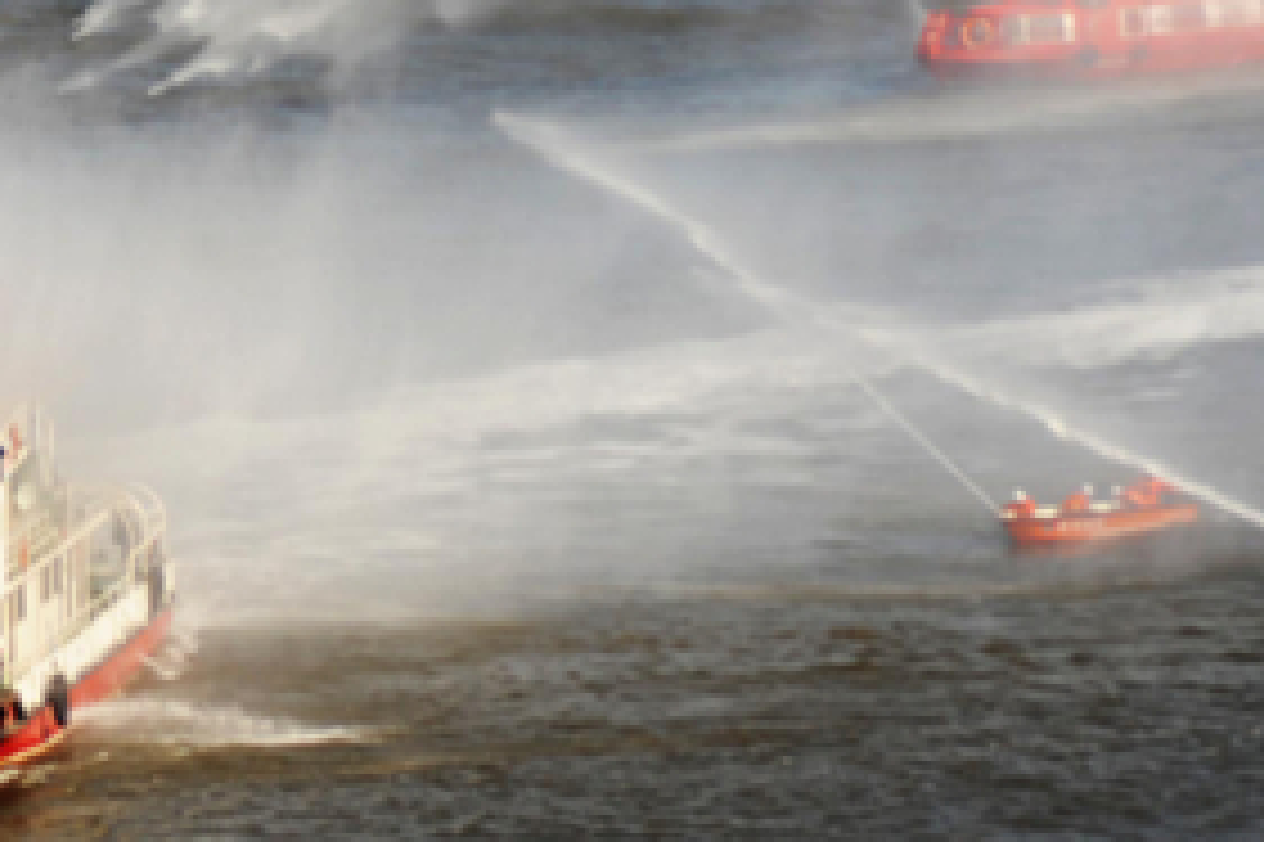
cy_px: 567
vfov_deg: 1.8
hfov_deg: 2.7
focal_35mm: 768
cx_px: -355
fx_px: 26948
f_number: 9
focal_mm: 240
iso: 200
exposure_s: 1/320
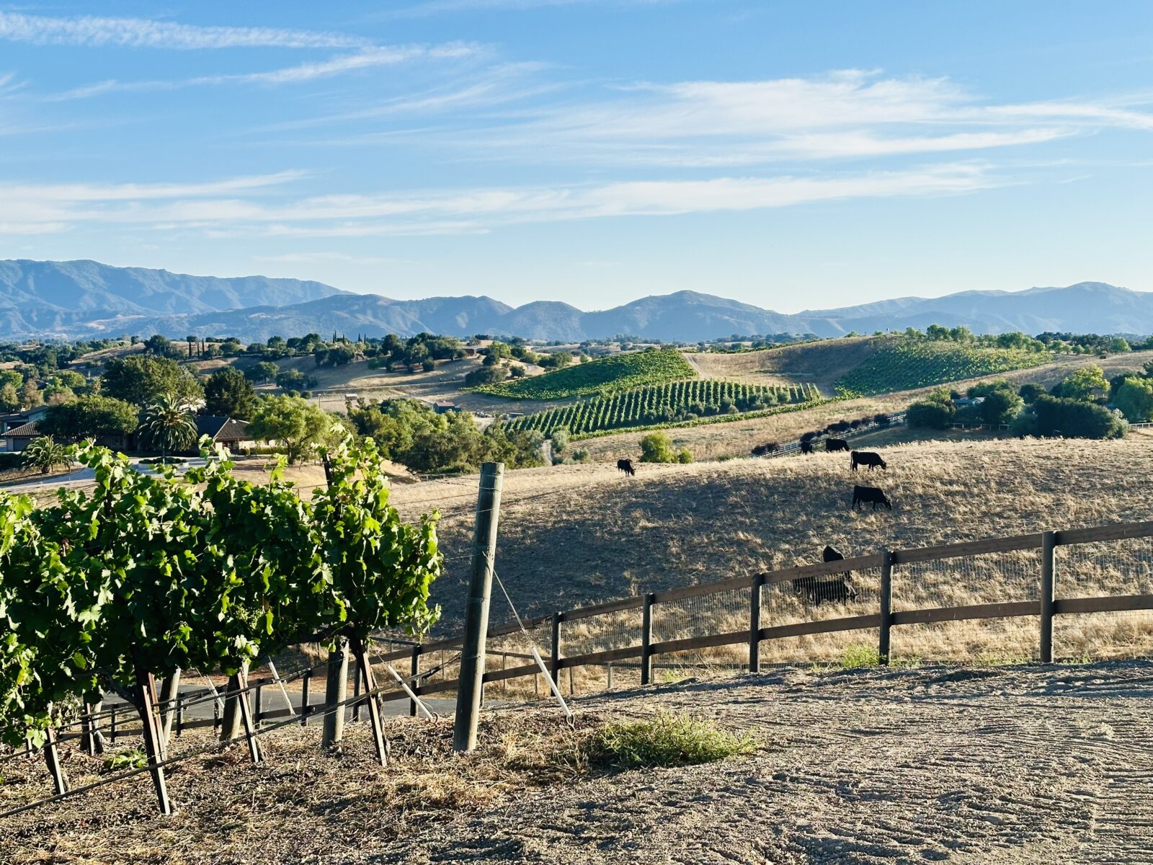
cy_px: 432
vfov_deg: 30.3
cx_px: 576
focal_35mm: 48
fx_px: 1599
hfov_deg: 39.7
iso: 64
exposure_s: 1/3155
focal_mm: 6.86
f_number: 1.78
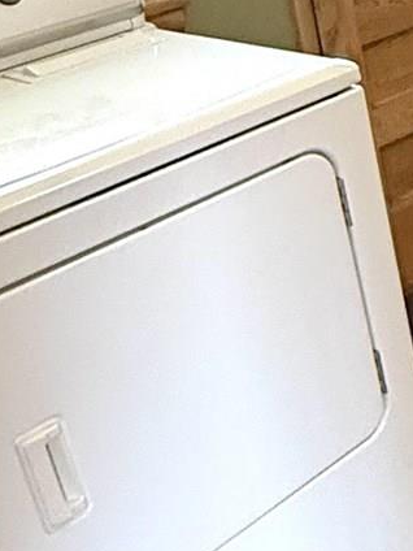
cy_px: 121
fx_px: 1209
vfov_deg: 25.3
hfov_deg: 16.3
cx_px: 740
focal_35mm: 76
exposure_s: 1/60
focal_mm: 2.22
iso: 400
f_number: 2.2
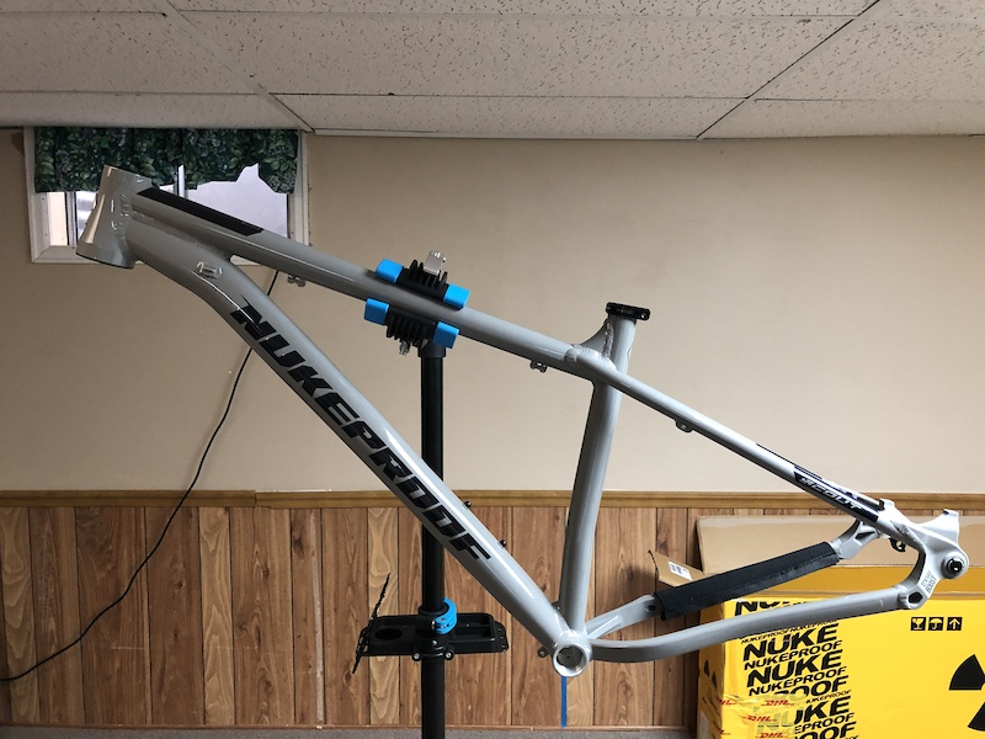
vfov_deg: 49.7
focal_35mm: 28
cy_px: 370
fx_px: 797
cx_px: 492
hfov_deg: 63.4
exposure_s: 1/15
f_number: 1.8
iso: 64
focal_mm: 3.99
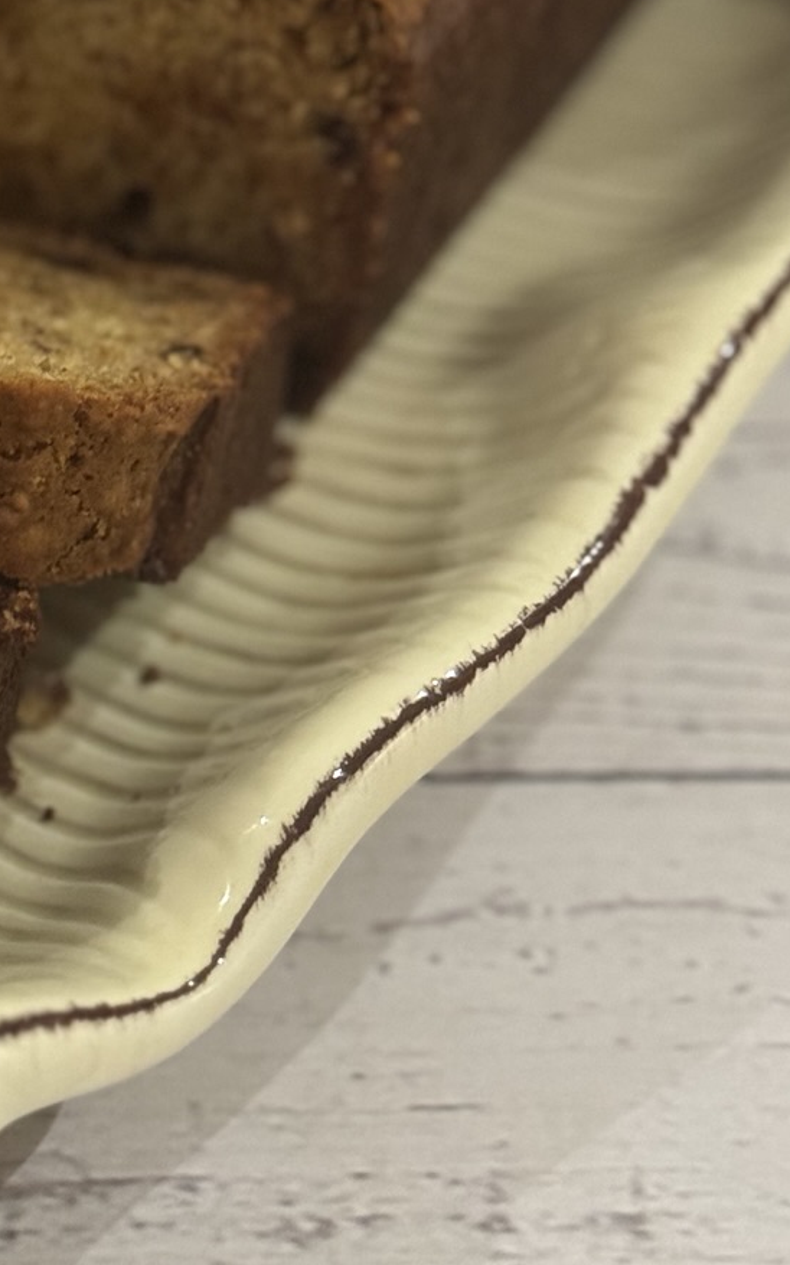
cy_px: 411
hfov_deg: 11.2
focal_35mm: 116
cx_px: 108
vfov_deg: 17.9
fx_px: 3997
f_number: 1.78
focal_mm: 6.76
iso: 640
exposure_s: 1/30
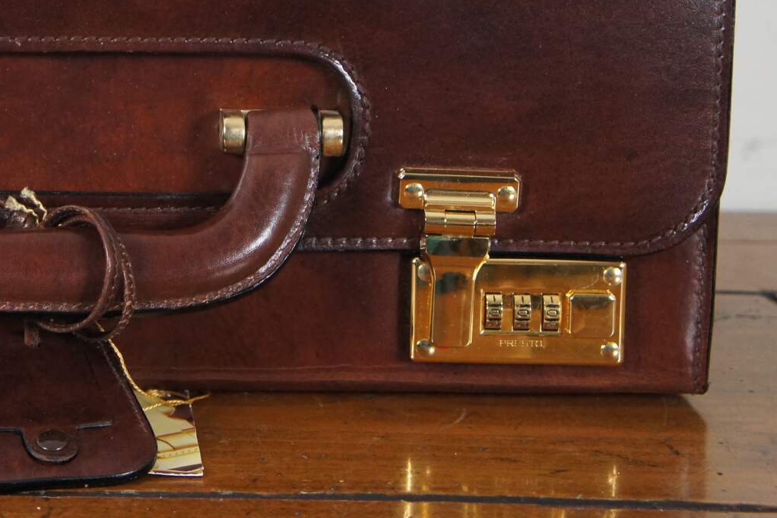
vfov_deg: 15.8
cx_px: 52
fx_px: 1856
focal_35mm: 86
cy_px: 88
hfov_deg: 22.9
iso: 1600
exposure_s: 1/60
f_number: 4
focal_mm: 29
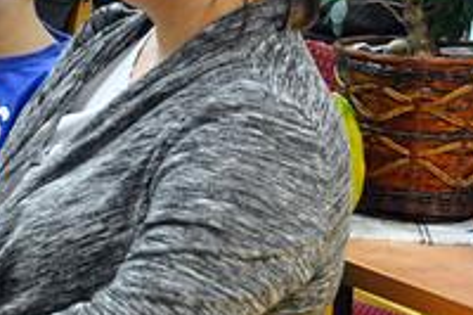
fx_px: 2507
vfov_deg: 7.2
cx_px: 35
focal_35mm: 191
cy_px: 141
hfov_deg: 10.7
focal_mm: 30
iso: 2000
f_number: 5
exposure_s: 1/100
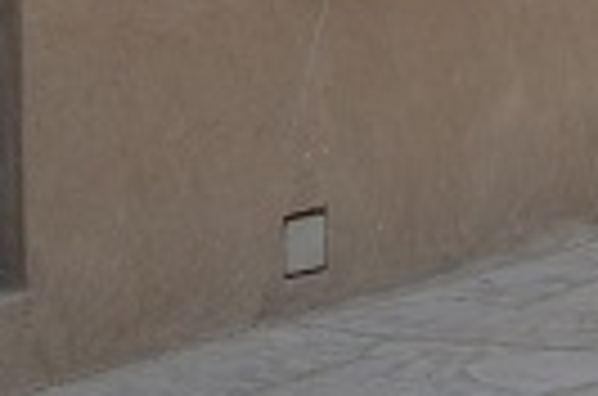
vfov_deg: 5.3
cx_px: 629
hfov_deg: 9.8
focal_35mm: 208
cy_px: -1498
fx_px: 3447
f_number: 8
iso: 125
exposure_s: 1/250
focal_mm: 18
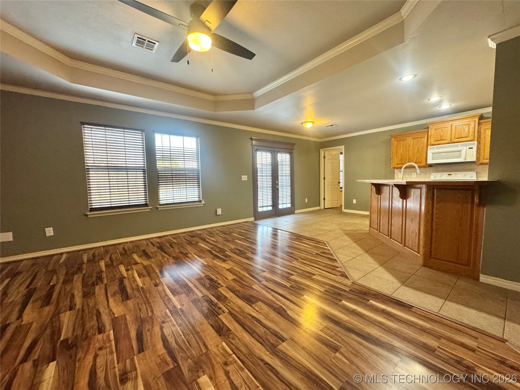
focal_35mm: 14
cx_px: 260
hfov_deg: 102.1
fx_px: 210
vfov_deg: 85.7
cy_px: 195
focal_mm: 2.22
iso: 400
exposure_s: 1/60
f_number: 2.2
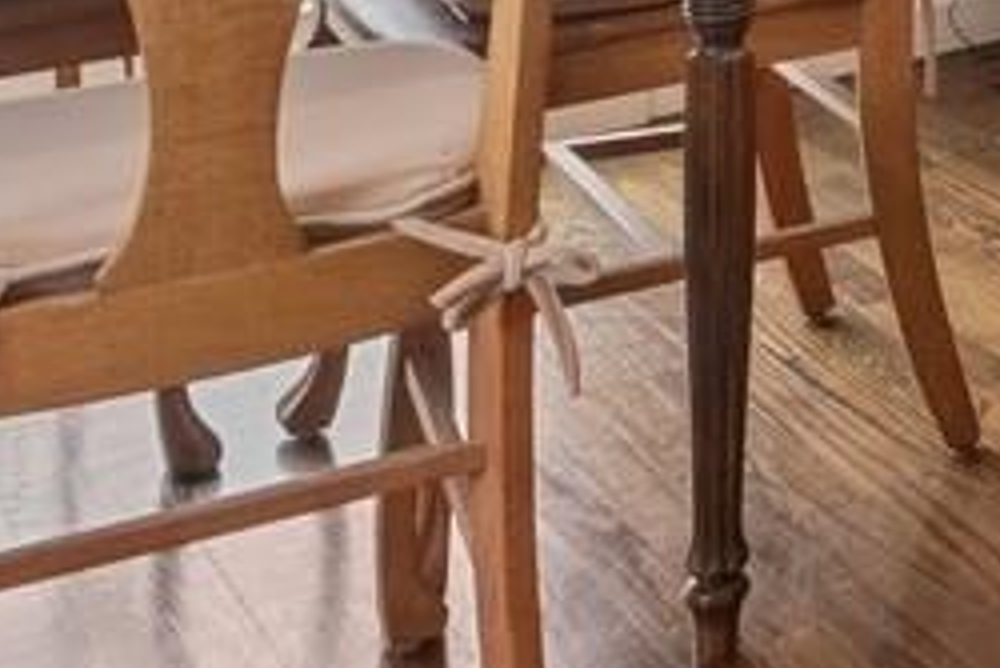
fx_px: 2668
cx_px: 1684
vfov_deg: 12.4
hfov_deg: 17.9
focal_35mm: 96
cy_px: -724
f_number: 14
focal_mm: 15
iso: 640
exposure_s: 1/80
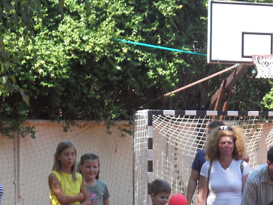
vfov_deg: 9.3
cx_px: 226
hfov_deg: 12.4
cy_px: 218
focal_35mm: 158
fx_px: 1246
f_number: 4.3
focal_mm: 8.2
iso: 80
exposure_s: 1/125
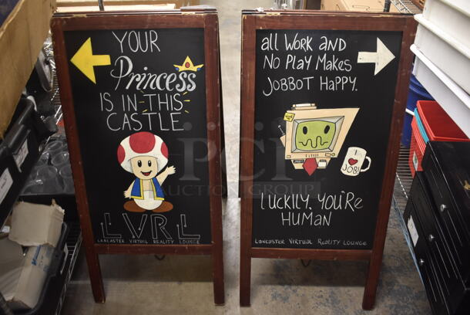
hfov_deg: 57.2
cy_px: 158
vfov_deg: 40.1
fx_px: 431
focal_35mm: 33
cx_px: 235
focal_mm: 22
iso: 1100
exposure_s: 1/30
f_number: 3.8
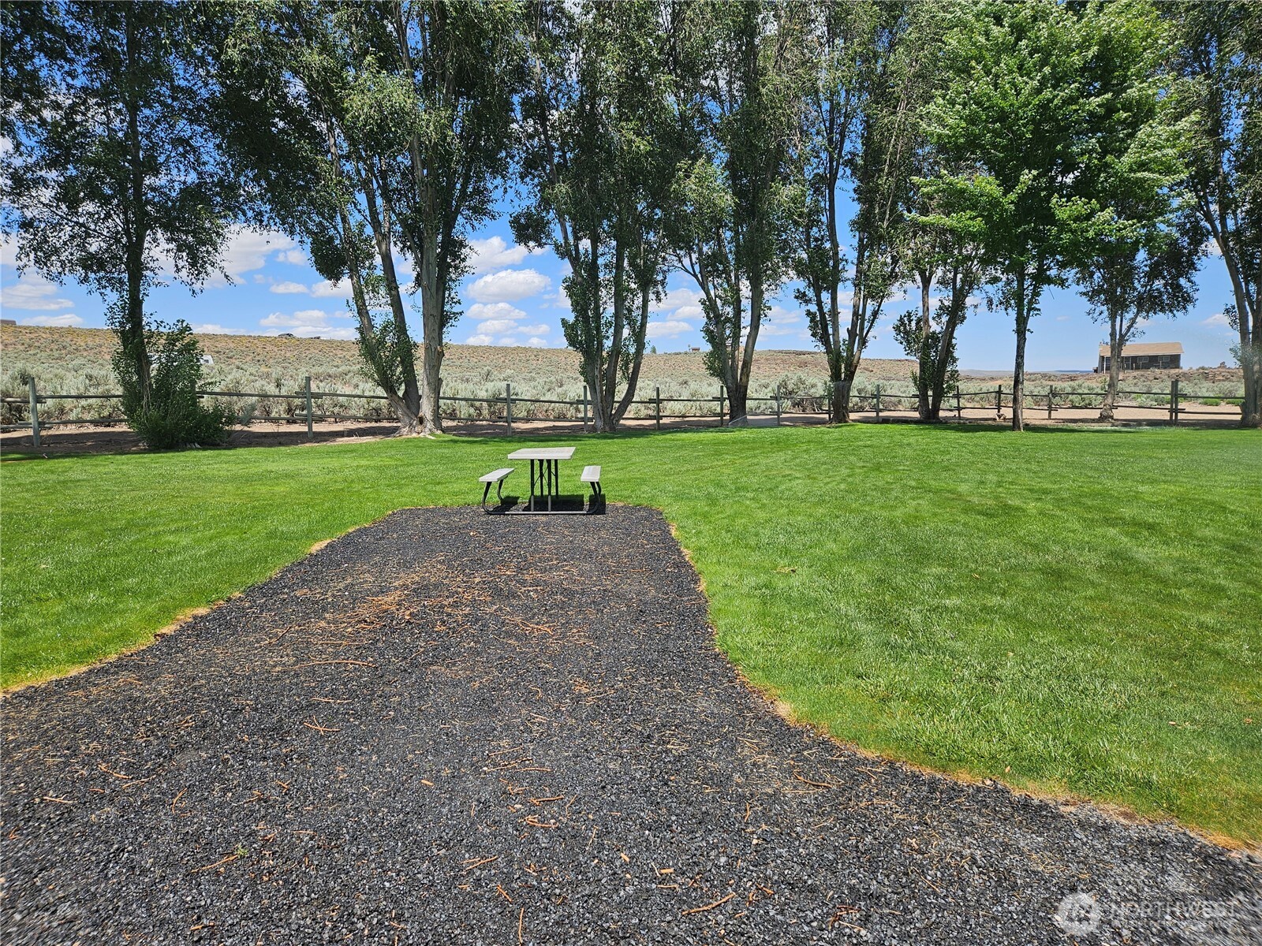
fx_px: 839
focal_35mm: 23
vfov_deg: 58.9
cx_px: 631
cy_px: 473
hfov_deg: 73.9
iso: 25
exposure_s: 1/1899
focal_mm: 5.4
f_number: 1.8
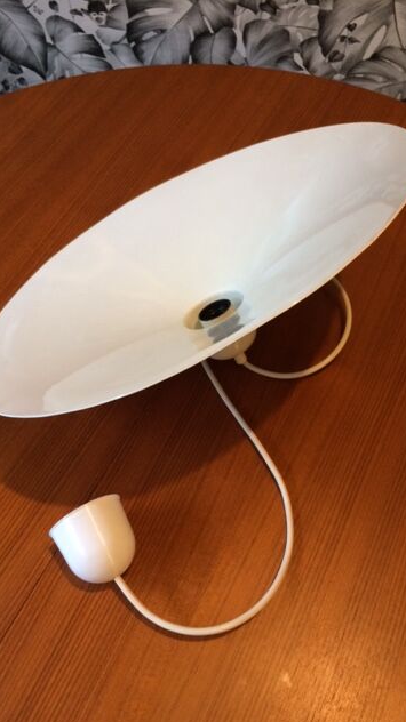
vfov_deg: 61.0
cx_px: 216
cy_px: 363
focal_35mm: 32
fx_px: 613
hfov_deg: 36.6
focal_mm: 4.15
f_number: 2.2
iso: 200
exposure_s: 1/33
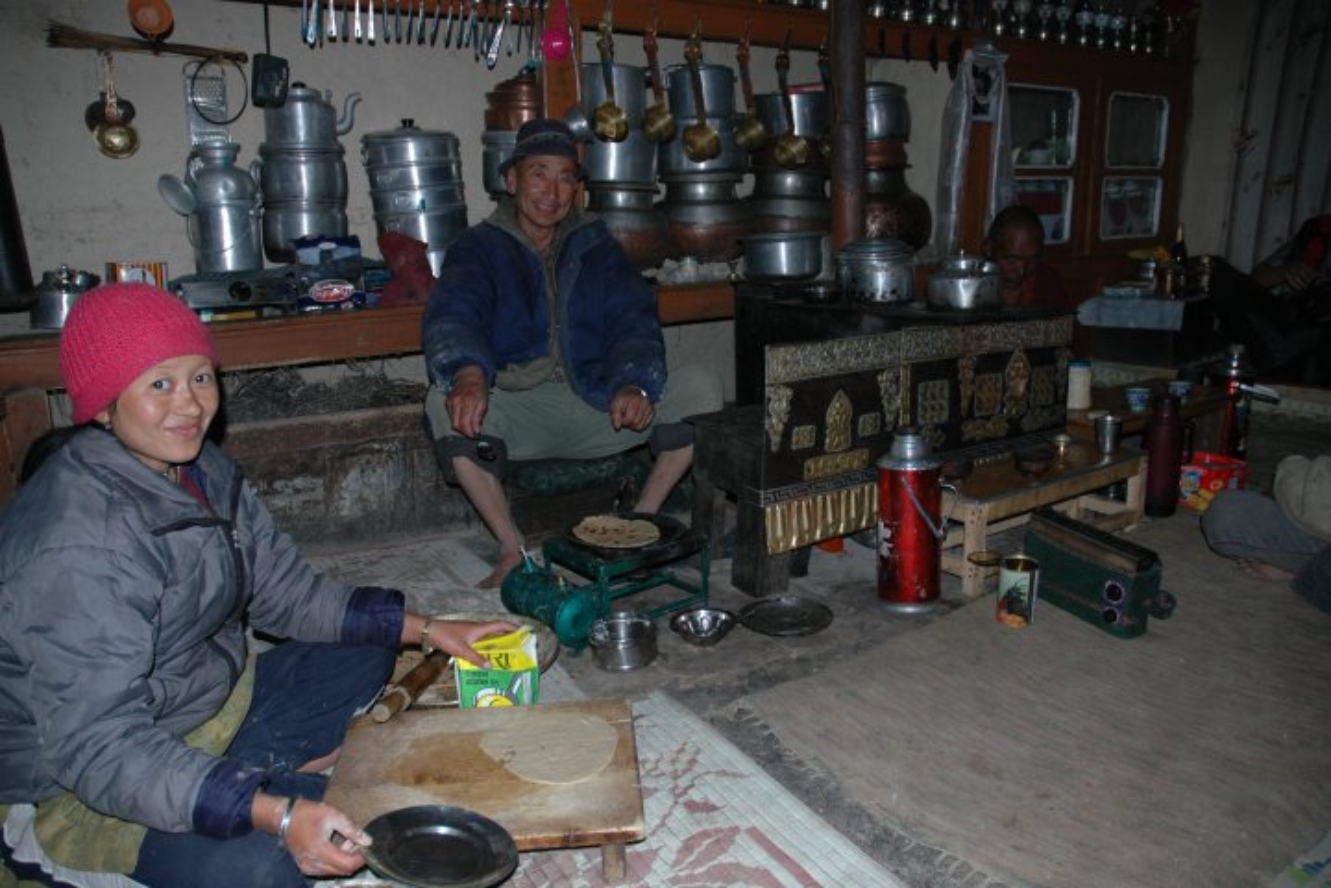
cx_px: 666
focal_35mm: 27
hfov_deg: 67.4
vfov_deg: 47.9
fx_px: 998
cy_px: 444
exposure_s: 1/60
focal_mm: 18
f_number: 3.5
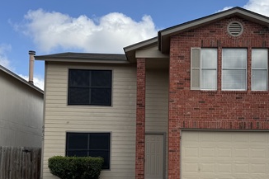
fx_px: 366
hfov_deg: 40.1
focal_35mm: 49
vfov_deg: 27.2
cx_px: 170
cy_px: 131
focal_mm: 6.76
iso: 80
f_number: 1.78
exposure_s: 1/4049
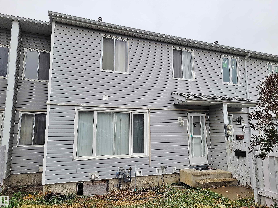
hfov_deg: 67.3
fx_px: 209
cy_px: 104
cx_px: 139
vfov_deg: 53.0
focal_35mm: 26
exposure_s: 1/392
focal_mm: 5.4
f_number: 1.8
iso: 40
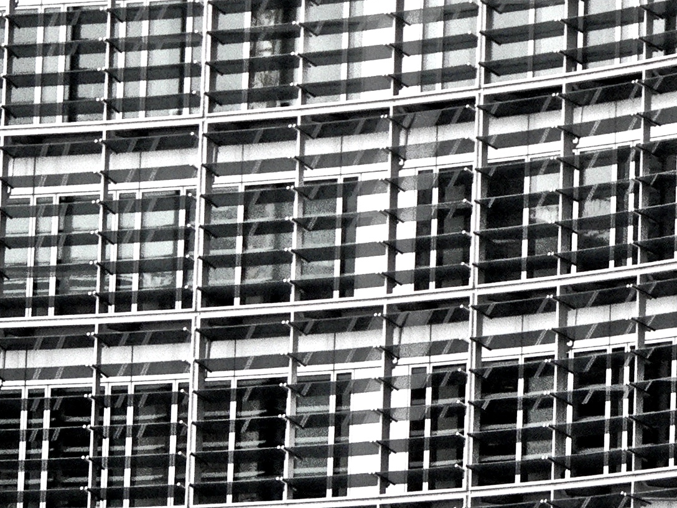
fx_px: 7686
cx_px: 698
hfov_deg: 5.0
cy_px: -22
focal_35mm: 393
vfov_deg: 3.8
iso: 400
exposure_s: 1/320
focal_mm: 27.9
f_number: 4
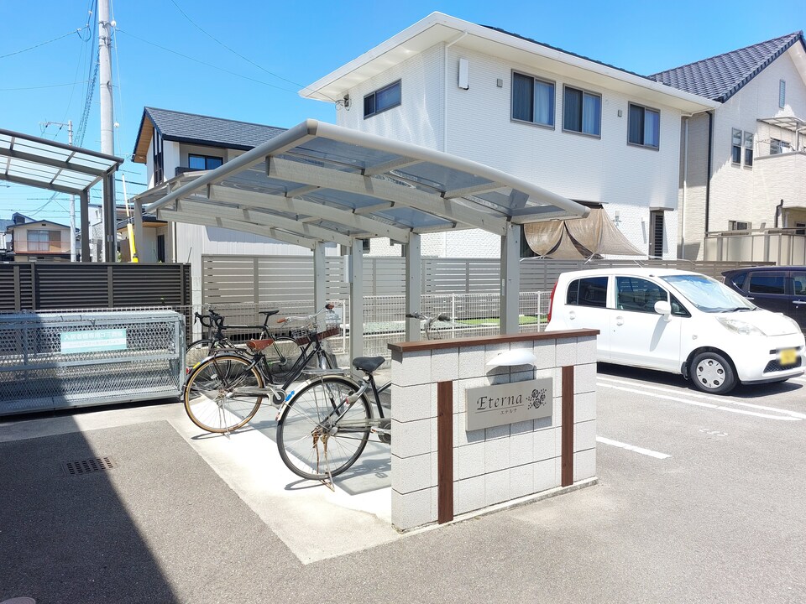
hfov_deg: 71.6
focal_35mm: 24
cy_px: 302
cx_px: 403
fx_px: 559
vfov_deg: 56.8
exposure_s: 1/513
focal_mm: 5.23
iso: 25
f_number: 1.8
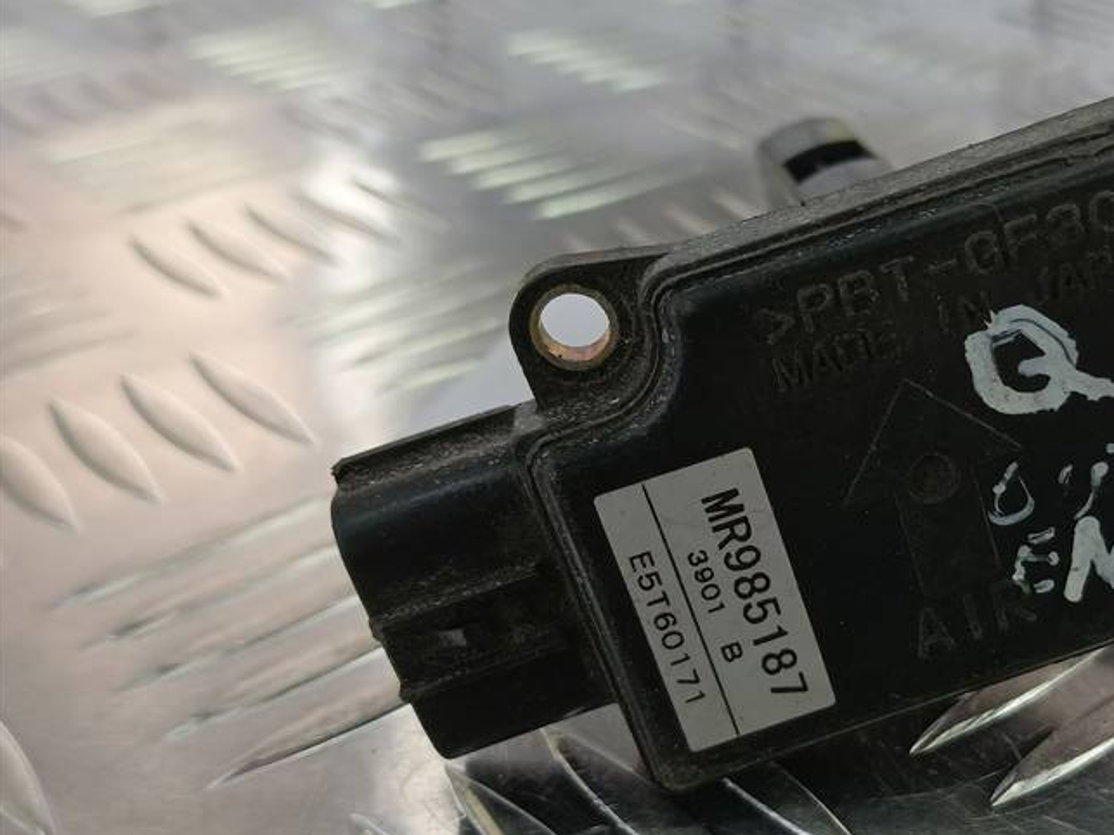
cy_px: 497
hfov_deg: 42.0
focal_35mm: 43
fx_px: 1384
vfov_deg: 33.5
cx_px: 882
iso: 130
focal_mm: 4.11
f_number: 1.6
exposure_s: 1/100
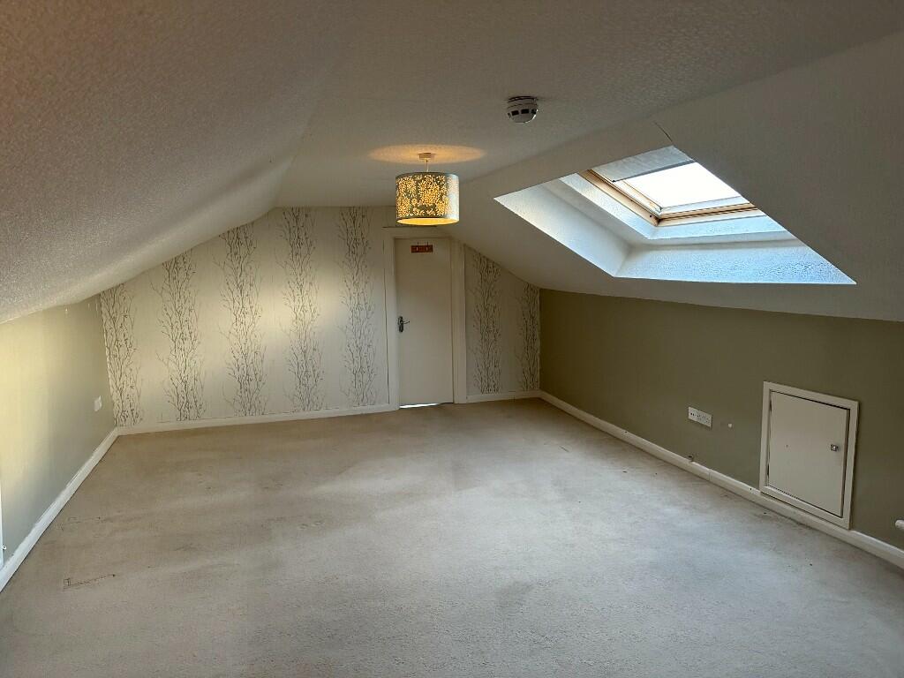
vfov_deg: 56.8
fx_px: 627
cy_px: 339
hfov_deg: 71.6
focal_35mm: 24
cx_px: 452
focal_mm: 6.86
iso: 250
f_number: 1.78
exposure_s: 1/50
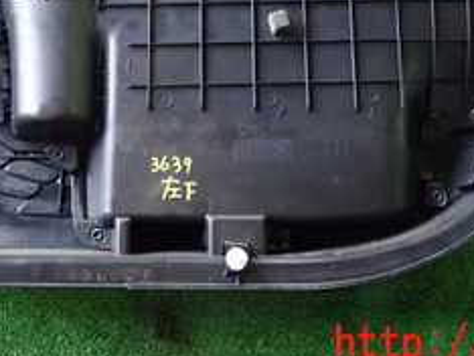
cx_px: 184
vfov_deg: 17.1
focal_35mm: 82
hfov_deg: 23.8
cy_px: -85
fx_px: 1124
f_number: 2.4
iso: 800
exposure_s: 1/30
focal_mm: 5.79
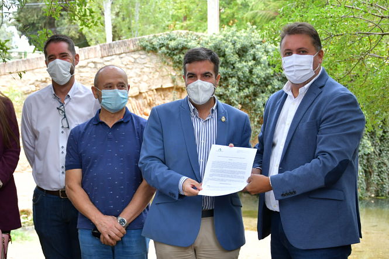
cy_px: 130
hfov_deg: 35.1
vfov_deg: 23.8
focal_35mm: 57
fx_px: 616
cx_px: 194
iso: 200
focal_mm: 38
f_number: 5
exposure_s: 1/100
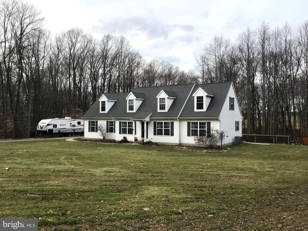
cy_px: 116
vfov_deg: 45.4
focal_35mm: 31
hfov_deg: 58.4
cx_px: 154
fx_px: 276
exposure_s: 1/401
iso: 25
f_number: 2.4
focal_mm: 3.3
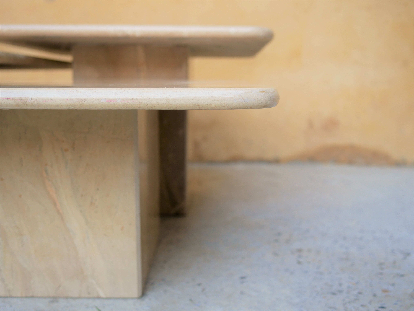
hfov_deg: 46.8
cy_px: 156
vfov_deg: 36.0
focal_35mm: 40
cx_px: 207
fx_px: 479
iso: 200
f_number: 2.2
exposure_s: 1/160
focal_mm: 20
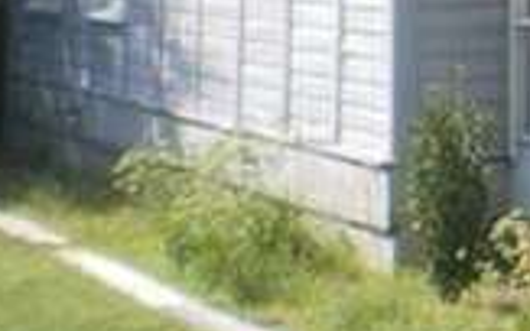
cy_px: -363
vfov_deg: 6.8
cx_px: 966
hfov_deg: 10.5
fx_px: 2702
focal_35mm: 187
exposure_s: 1/200
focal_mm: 6.3
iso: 50
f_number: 4.6
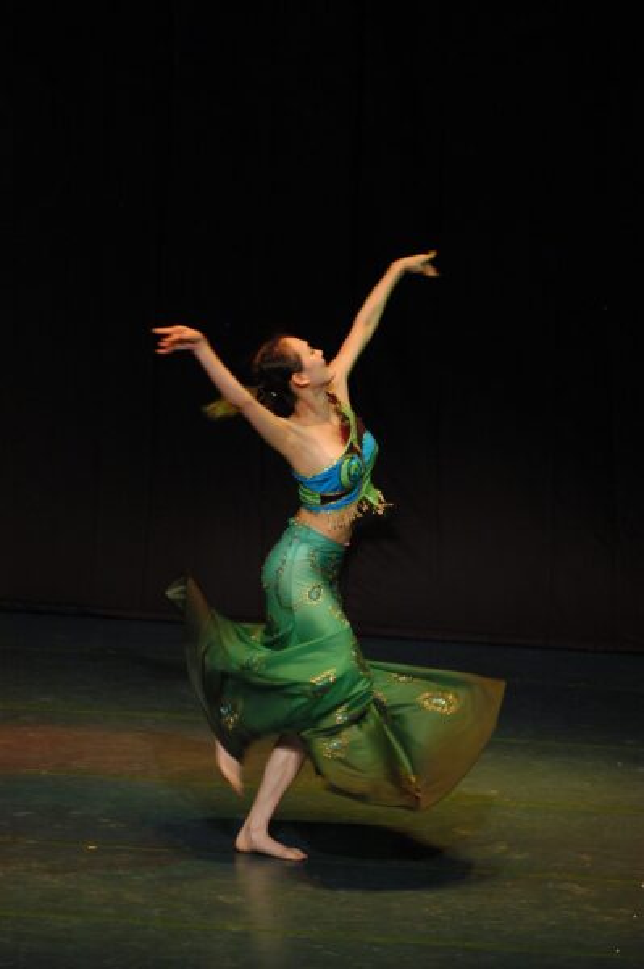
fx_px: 8063
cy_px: 484
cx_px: 322
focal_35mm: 300
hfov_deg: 4.6
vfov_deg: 6.9
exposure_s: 1/125
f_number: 3.5
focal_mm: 200
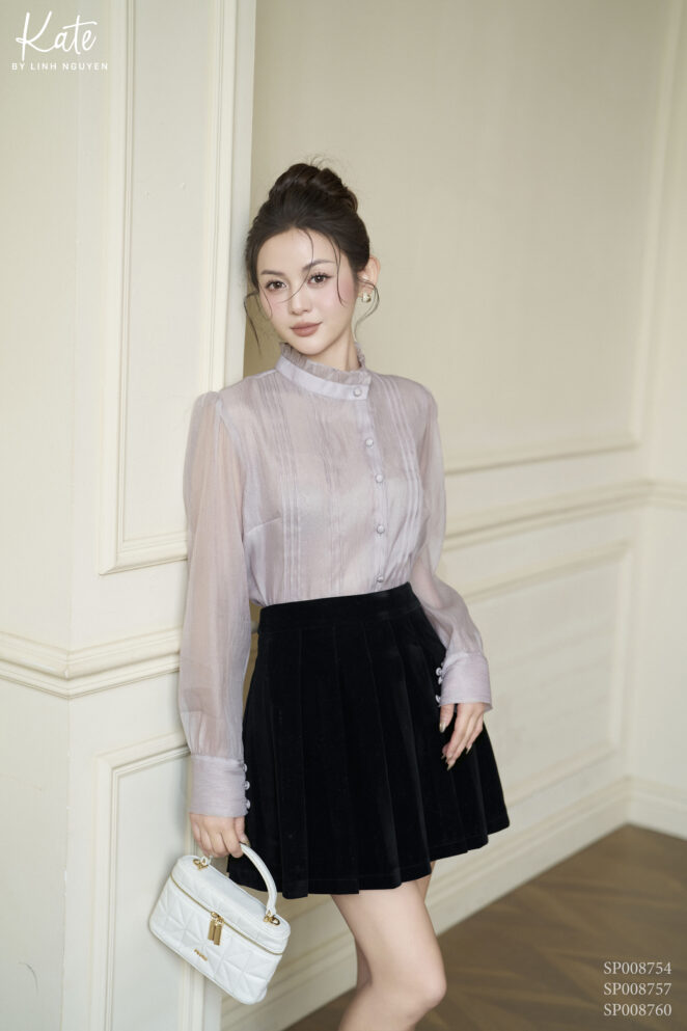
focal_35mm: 50
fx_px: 1431
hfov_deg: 27.0
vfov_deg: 39.6
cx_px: 344
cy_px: 516
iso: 400
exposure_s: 1/250
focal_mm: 50
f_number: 2
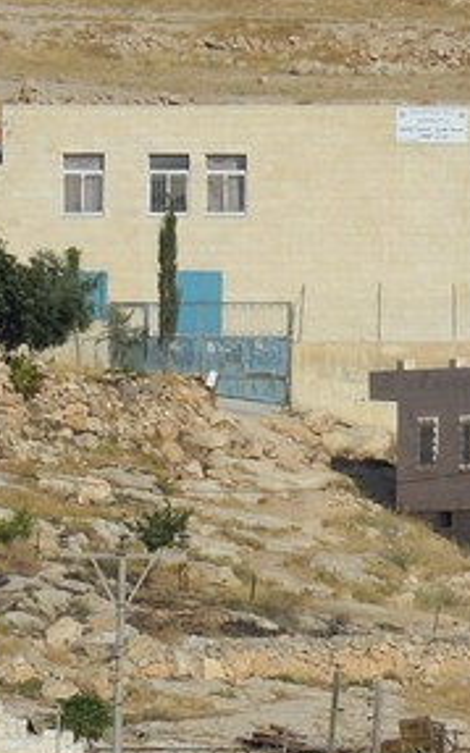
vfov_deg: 1.8
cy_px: 45
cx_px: 1814
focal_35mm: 1137
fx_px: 23337
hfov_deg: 1.1
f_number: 9
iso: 200
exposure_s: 1/800
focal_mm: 200
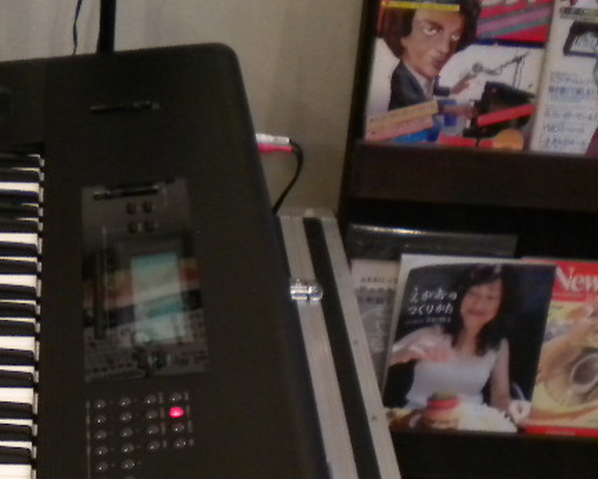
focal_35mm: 81
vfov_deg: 18.3
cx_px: 65
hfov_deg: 23.0
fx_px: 1434
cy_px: 514
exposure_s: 1/21.3
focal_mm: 6.3
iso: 400
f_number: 3.1
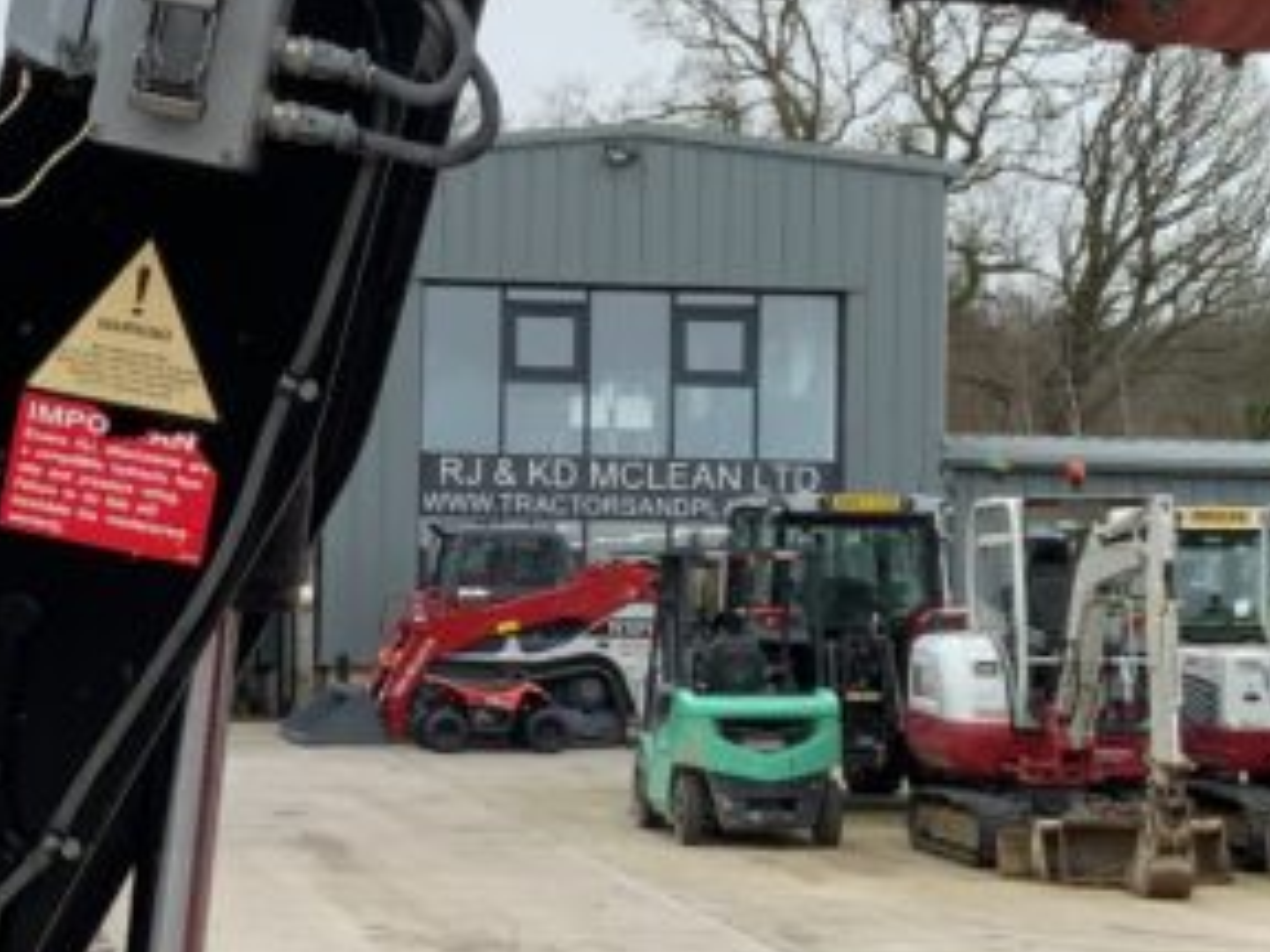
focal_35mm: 103
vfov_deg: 14.4
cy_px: 542
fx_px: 3779
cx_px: -44
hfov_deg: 18.5
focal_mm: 3
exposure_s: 1/335
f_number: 1.8
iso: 16
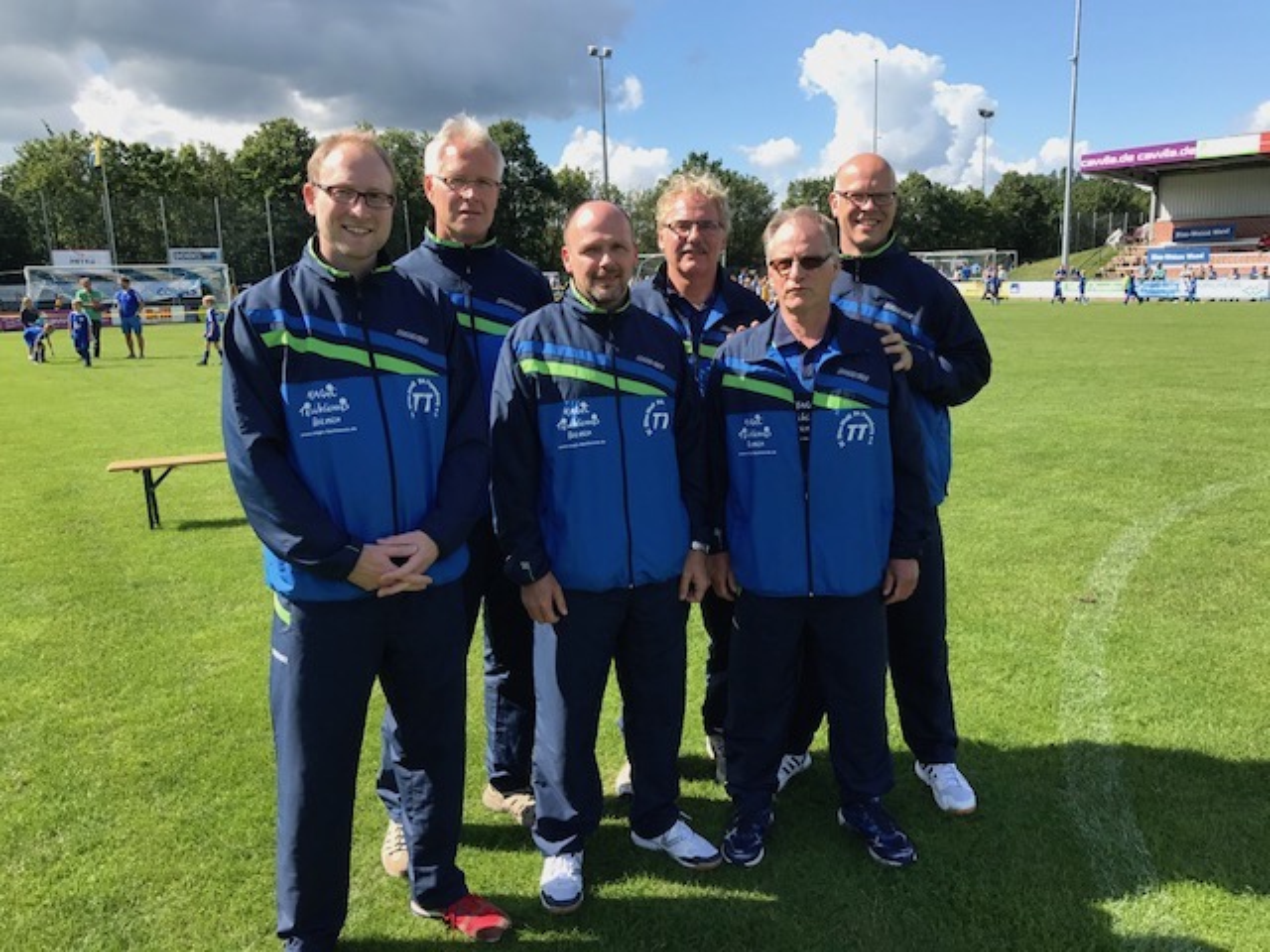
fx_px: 1027
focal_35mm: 28
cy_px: 476
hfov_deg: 63.4
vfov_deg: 49.7
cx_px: 635
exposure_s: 1/1244
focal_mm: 3.99
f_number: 1.8
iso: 20
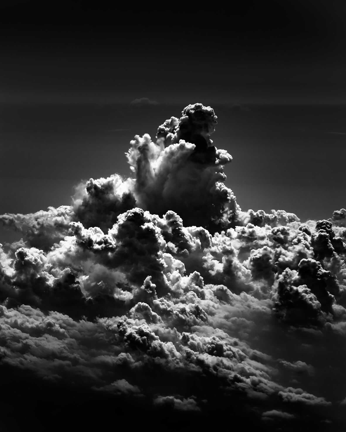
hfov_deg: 13.9
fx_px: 1415
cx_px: 173
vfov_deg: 17.4
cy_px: 257
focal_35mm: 111
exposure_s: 1/1250
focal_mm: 65
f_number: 7.1
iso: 100
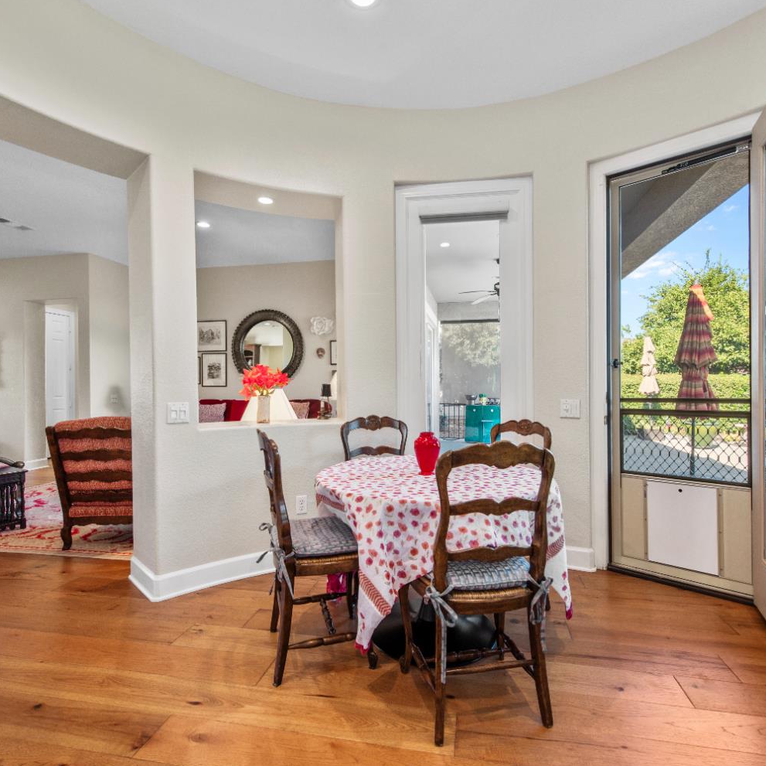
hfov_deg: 80.7
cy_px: 382
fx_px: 451
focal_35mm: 18
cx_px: 391
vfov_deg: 80.7
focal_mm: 14
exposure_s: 1/13
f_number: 8
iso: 160
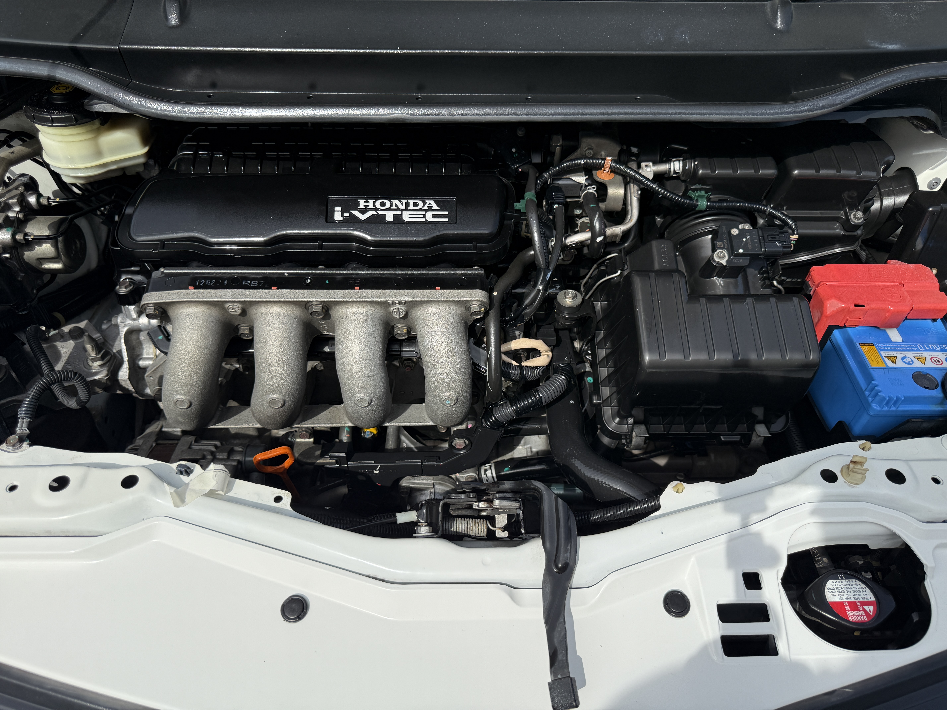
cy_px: 355
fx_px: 657
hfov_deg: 71.6
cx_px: 474
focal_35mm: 24
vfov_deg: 56.8
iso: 80
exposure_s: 1/3759
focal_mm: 6.76
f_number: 1.78
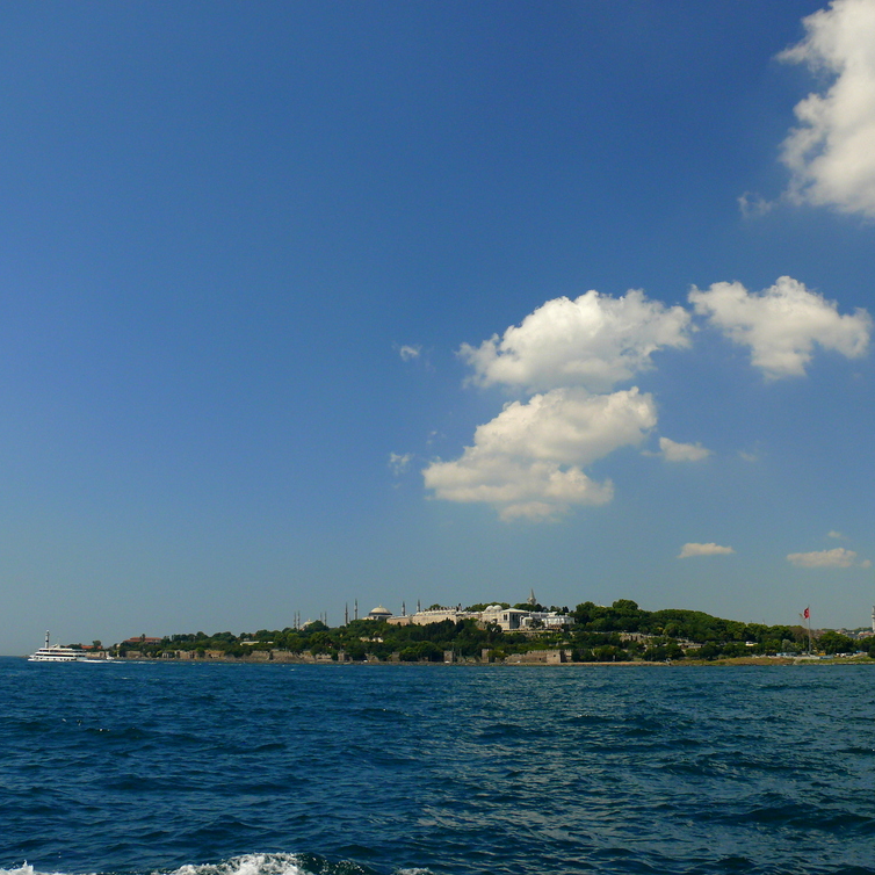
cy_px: 431
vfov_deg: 40.0
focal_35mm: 42
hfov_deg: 39.9
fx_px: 1201
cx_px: 526
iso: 100
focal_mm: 7.4
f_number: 4
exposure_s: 1/640
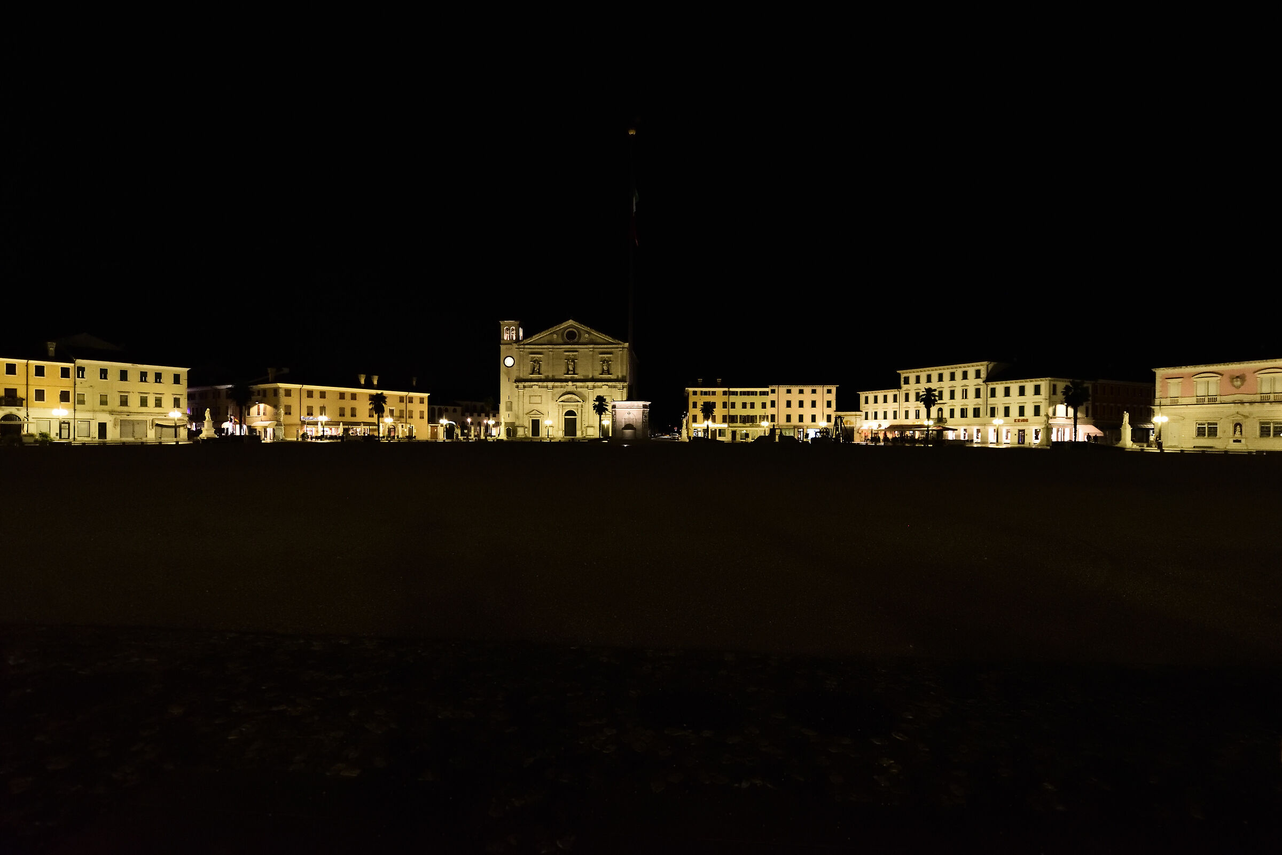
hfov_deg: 93.3
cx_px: 641
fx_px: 606
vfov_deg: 70.5
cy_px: 428
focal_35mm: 17
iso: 5000
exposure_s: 1/100
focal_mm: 17
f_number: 2.8
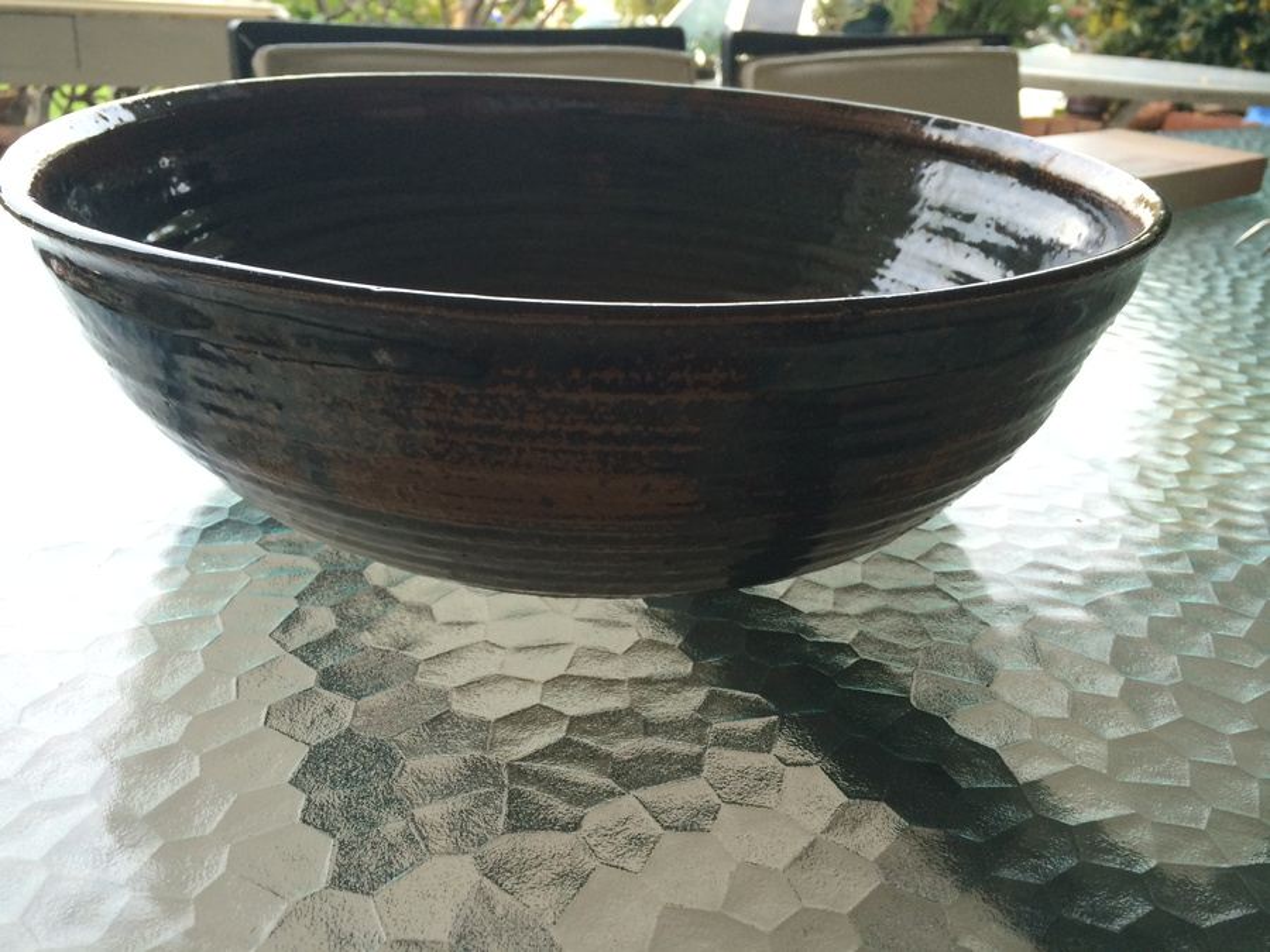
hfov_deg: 60.0
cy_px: 476
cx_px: 635
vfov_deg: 46.8
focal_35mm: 30
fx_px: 1101
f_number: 2.2
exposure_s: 1/40
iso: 40
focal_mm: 4.12
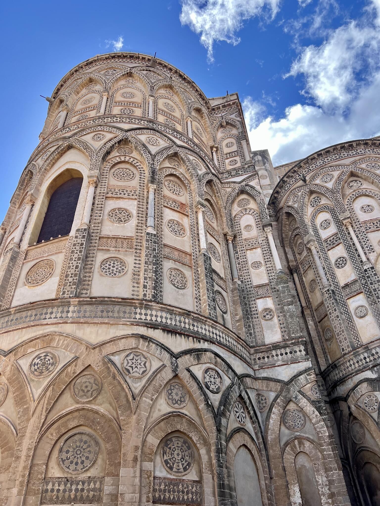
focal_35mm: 26
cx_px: 190
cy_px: 253
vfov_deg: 67.3
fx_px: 381
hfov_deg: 53.1
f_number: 1.5
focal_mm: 5.7
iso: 50
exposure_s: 1/1808
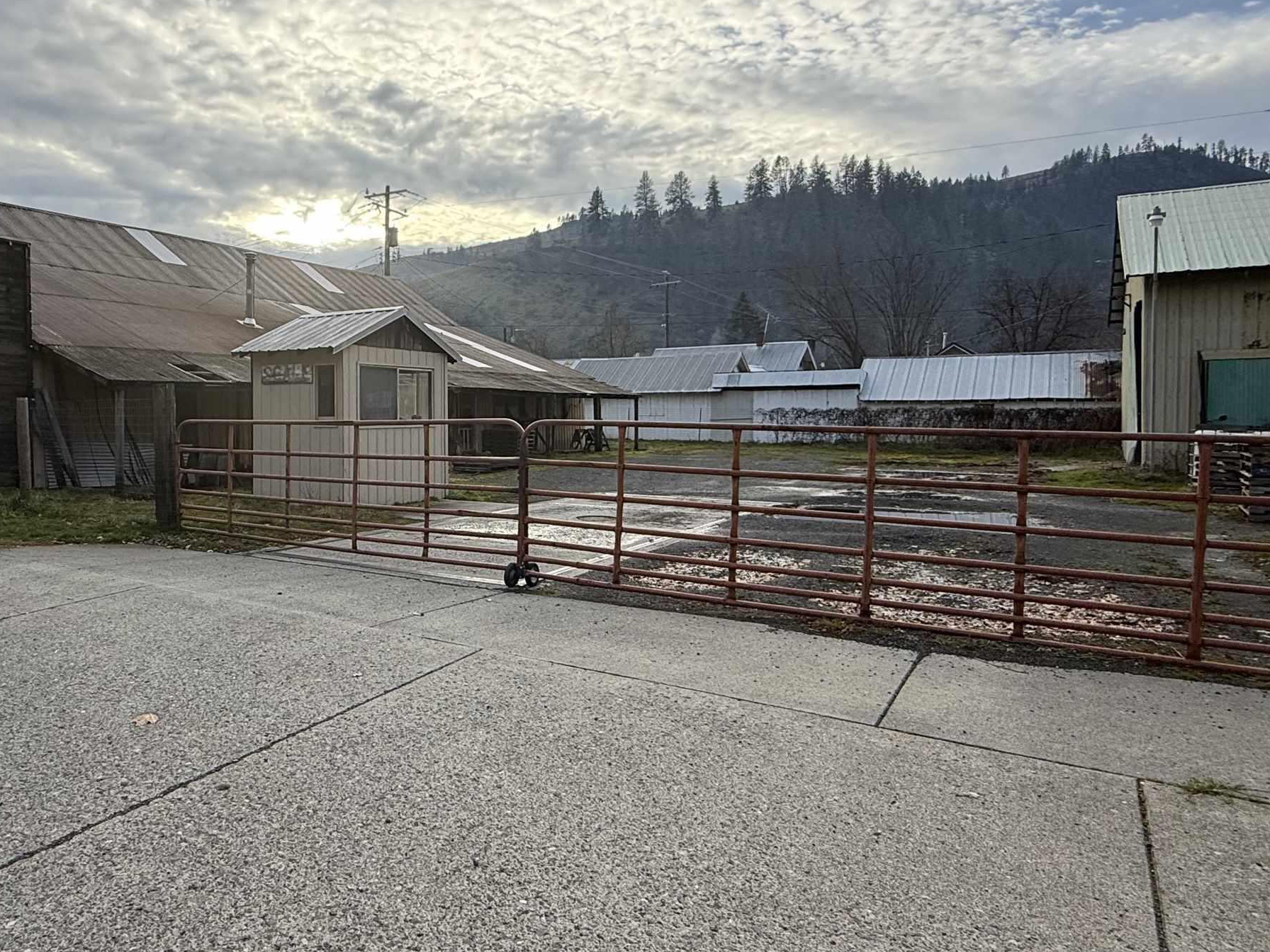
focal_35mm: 24
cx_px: 480
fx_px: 881
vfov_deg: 56.7
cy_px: 437
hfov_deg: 70.5
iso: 64
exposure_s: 1/726
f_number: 2.2
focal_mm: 2.22
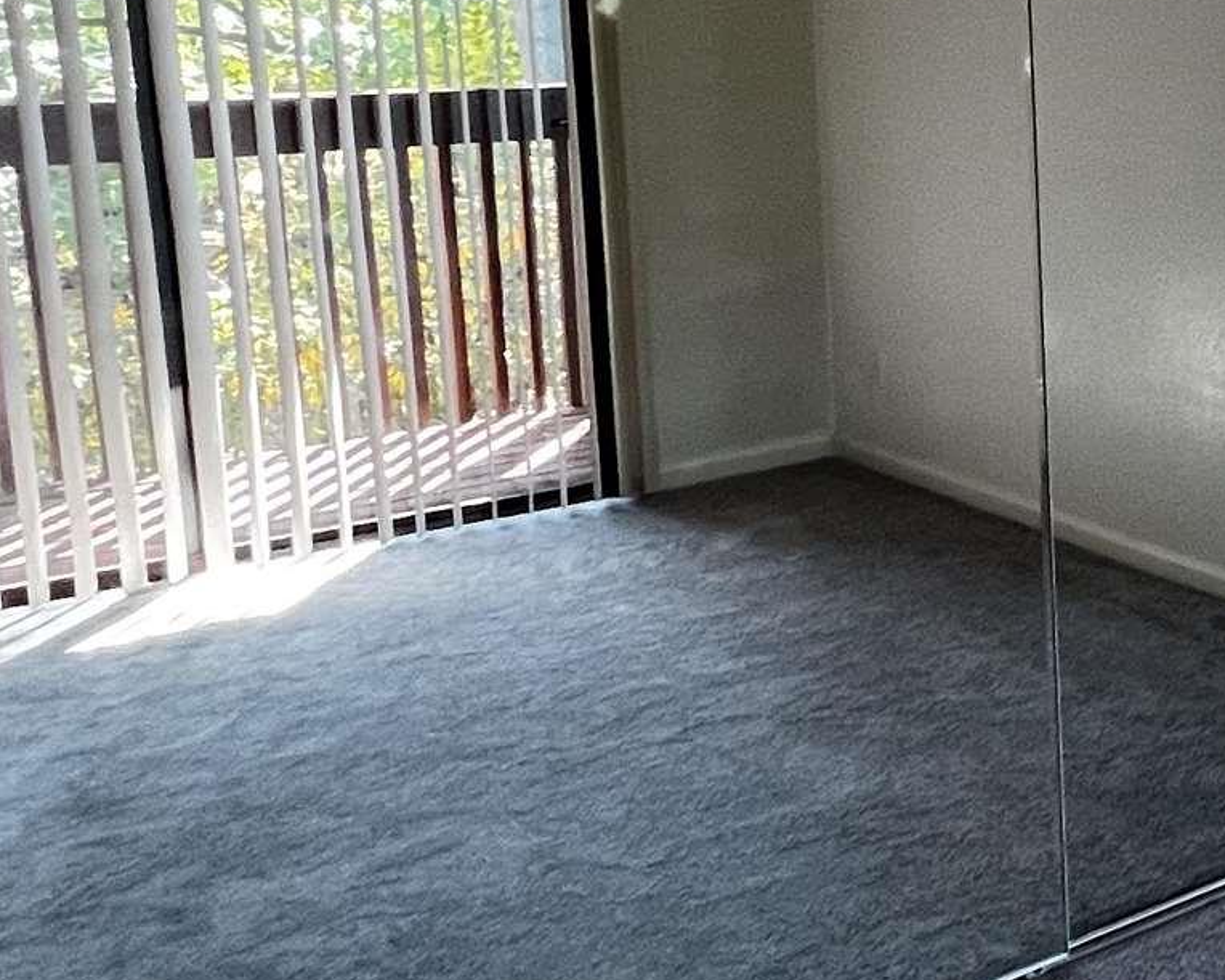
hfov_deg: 26.2
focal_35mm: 51
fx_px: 1849
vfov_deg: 29.4
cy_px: 310
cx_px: 1860
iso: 160
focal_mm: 1.57
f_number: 1.8
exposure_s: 1/99
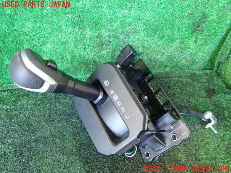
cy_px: 86
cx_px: 116
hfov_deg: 69.4
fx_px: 167
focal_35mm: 25
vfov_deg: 54.9
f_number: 2
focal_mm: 4.5
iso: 320
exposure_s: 1/30
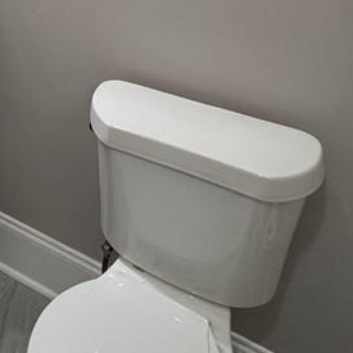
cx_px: -101
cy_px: -55
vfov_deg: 31.6
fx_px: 531
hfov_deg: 29.8
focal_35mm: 46
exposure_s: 1/120
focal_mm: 2.22
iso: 250
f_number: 2.2
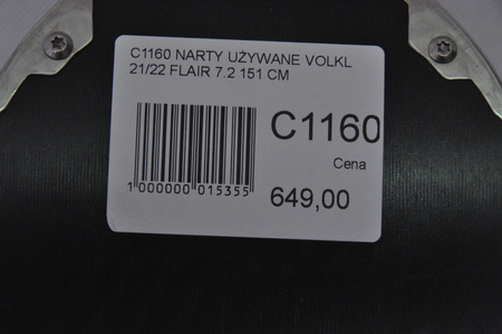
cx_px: 251
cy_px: 167
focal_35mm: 158
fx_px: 2194
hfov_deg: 13.1
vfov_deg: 8.7
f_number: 9.5
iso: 3200
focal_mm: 105
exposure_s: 1/125
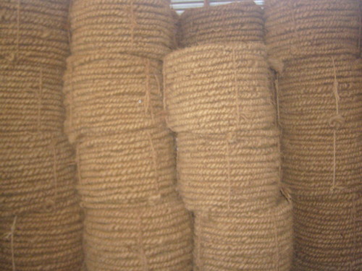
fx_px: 418
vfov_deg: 36.0
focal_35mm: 40
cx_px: 181
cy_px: 136
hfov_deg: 46.8
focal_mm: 5.8
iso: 320
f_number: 2.8
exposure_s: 1/60
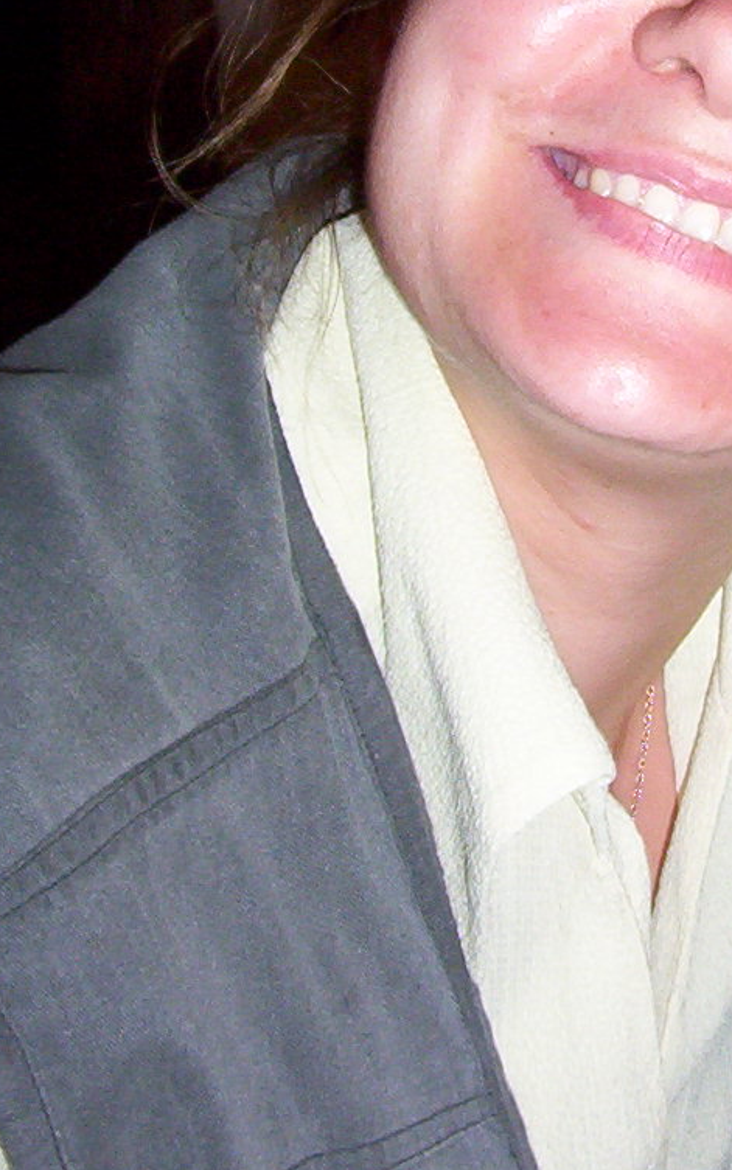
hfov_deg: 12.9
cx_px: 858
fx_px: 3158
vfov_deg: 20.7
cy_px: 169
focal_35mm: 99
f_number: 2.73
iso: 140
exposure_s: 1/60
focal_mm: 5.77
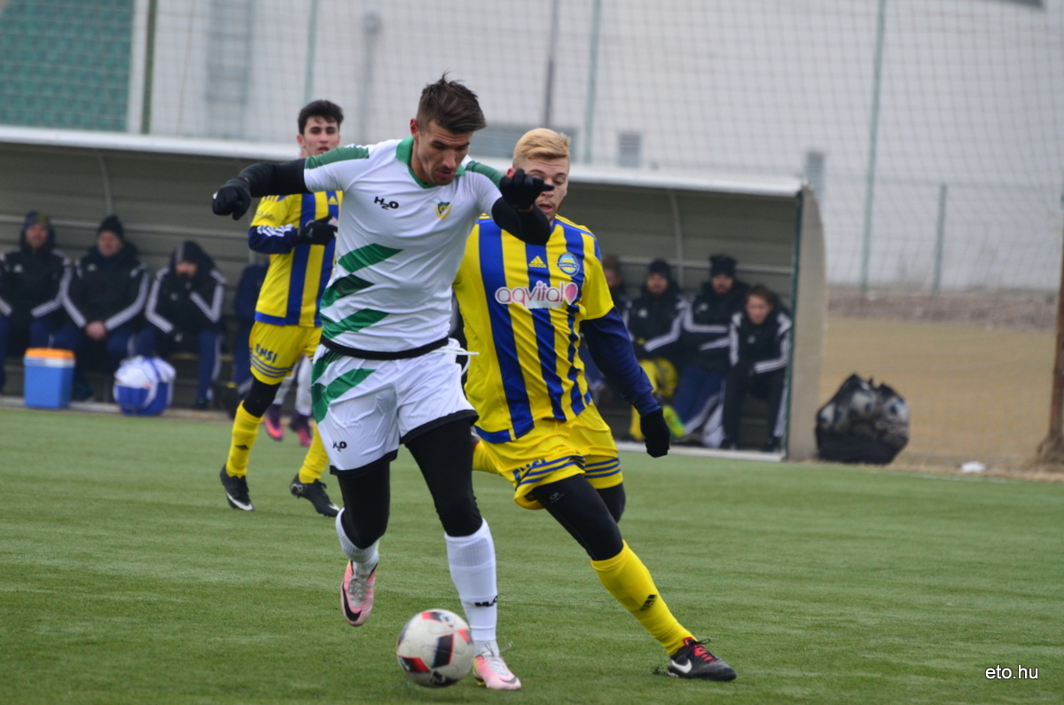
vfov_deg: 3.8
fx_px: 10619
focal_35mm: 360
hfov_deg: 5.7
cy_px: 352
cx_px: 532
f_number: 5.6
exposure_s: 1/1000
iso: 800
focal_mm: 240
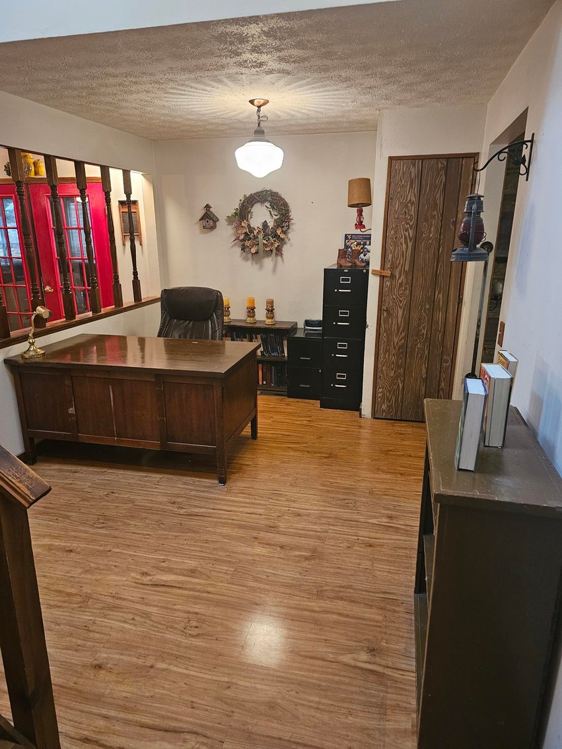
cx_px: 281
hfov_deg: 58.9
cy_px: 374
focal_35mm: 23
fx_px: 498
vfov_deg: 73.9
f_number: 1.7
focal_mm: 6.3
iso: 640
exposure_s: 1/30
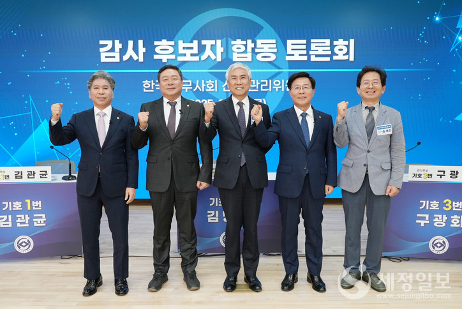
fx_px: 411
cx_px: 231
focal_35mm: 32
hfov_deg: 58.7
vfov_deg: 41.2
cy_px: 154
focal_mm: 32
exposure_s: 1/200
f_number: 5.6
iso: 2500
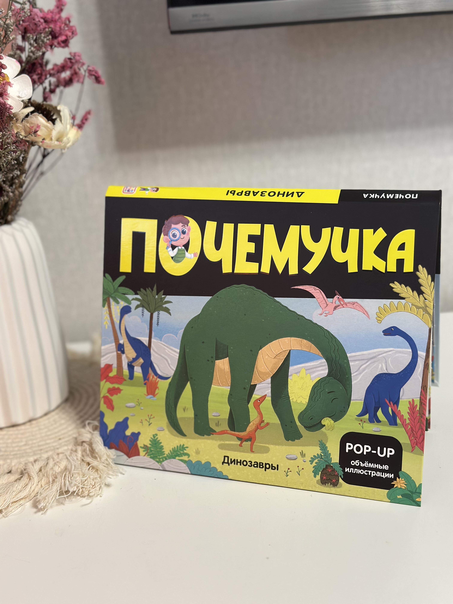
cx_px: 226
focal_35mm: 48
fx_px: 838
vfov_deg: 39.7
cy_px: 302
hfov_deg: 30.3
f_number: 1.78
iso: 200
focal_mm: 6.86
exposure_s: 1/100
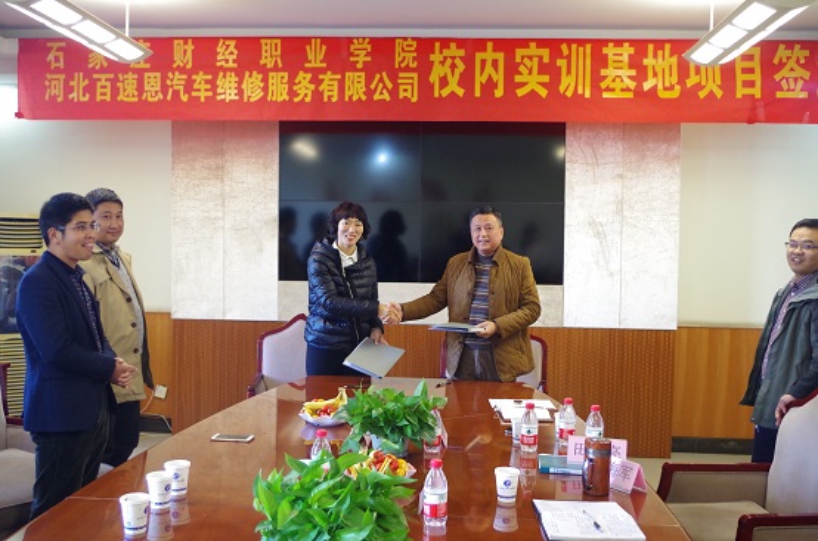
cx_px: 409
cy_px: 270
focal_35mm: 36
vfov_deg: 36.7
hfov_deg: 53.3
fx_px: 816
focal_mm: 24.38
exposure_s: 1/15
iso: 1600
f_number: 4
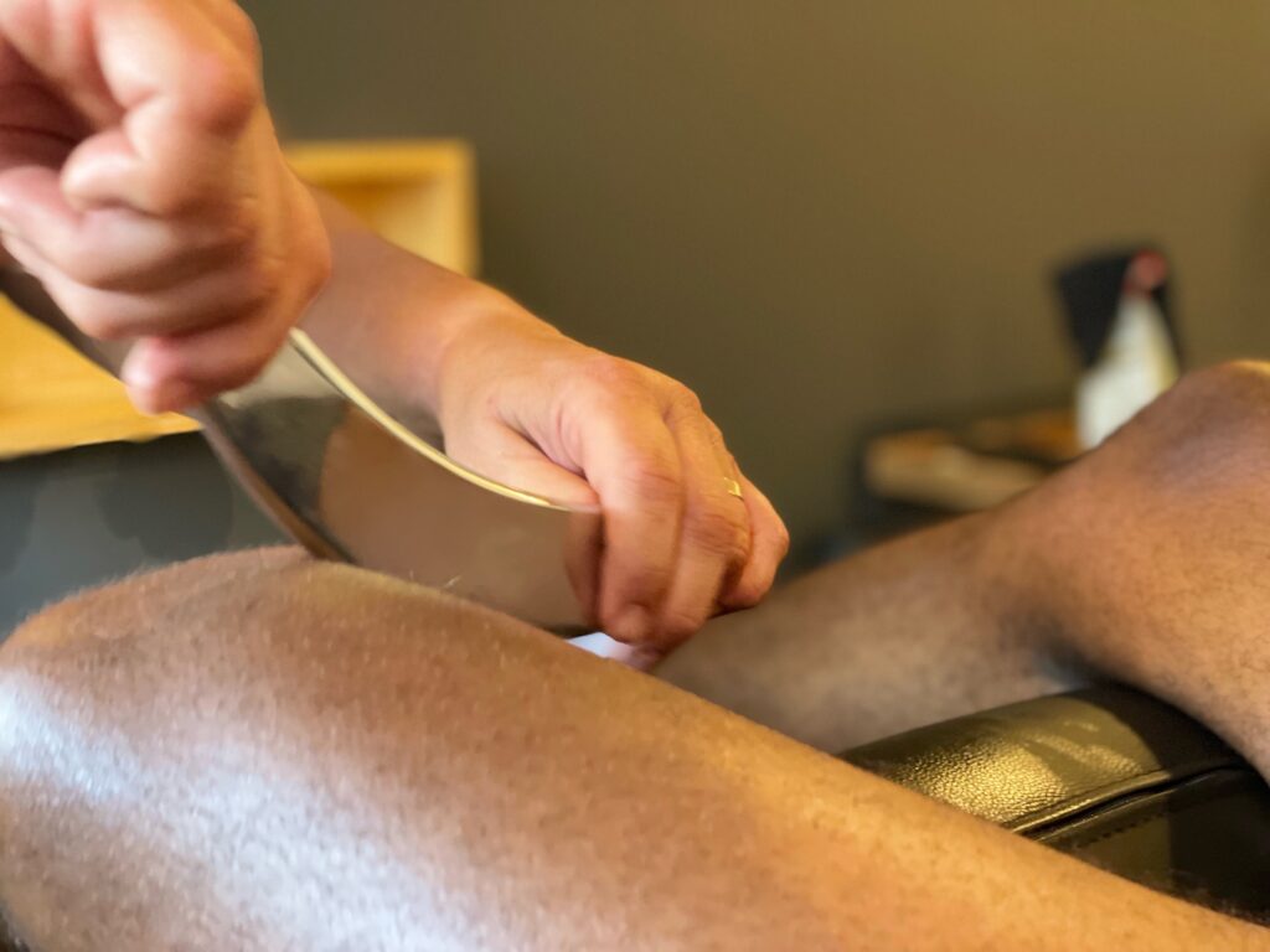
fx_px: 1908
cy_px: 476
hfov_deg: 36.8
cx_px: 635
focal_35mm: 52
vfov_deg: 28.0
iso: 400
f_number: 2
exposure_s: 1/30
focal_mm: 6
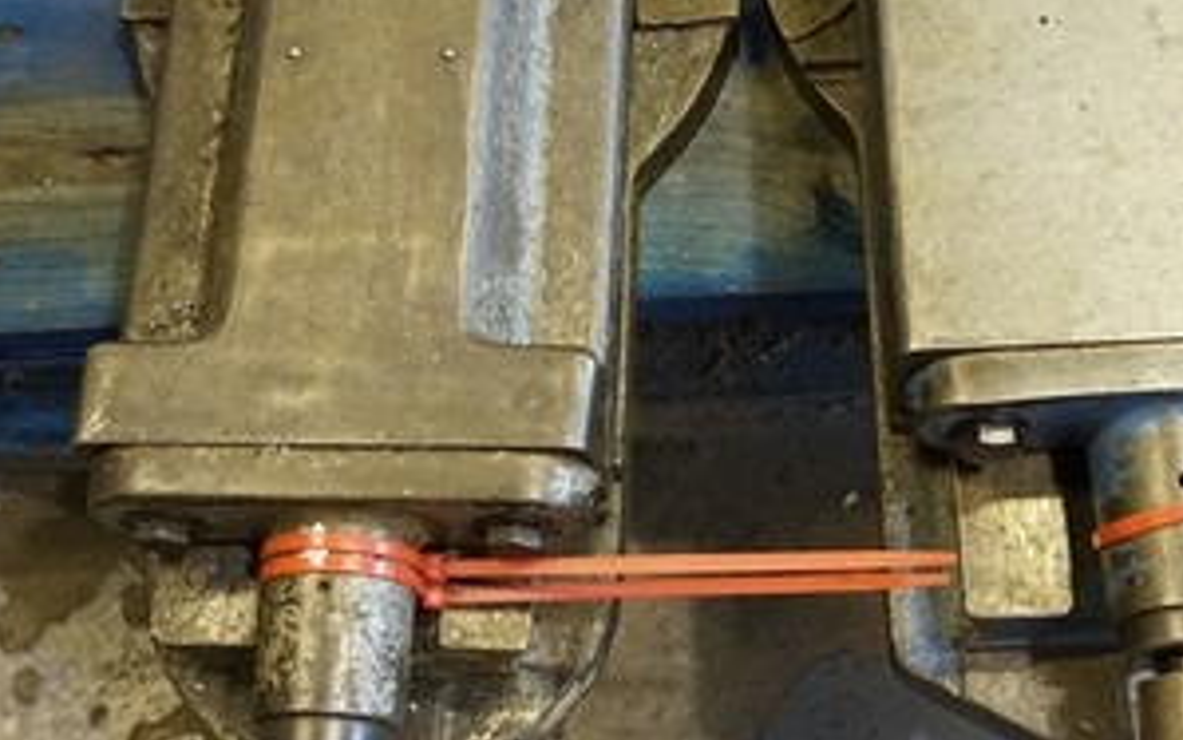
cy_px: 269
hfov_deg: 34.5
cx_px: 690
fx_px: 1903
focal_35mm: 59
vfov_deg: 21.9
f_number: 3.5
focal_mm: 16
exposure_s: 1/60
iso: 3200
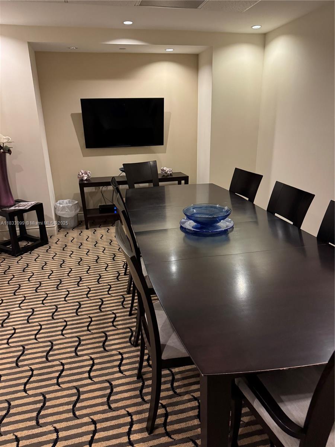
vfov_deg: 71.6
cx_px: 168
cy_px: 224
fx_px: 310
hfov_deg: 56.8
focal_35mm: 24
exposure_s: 1/40
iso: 800
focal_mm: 6.76
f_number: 1.78
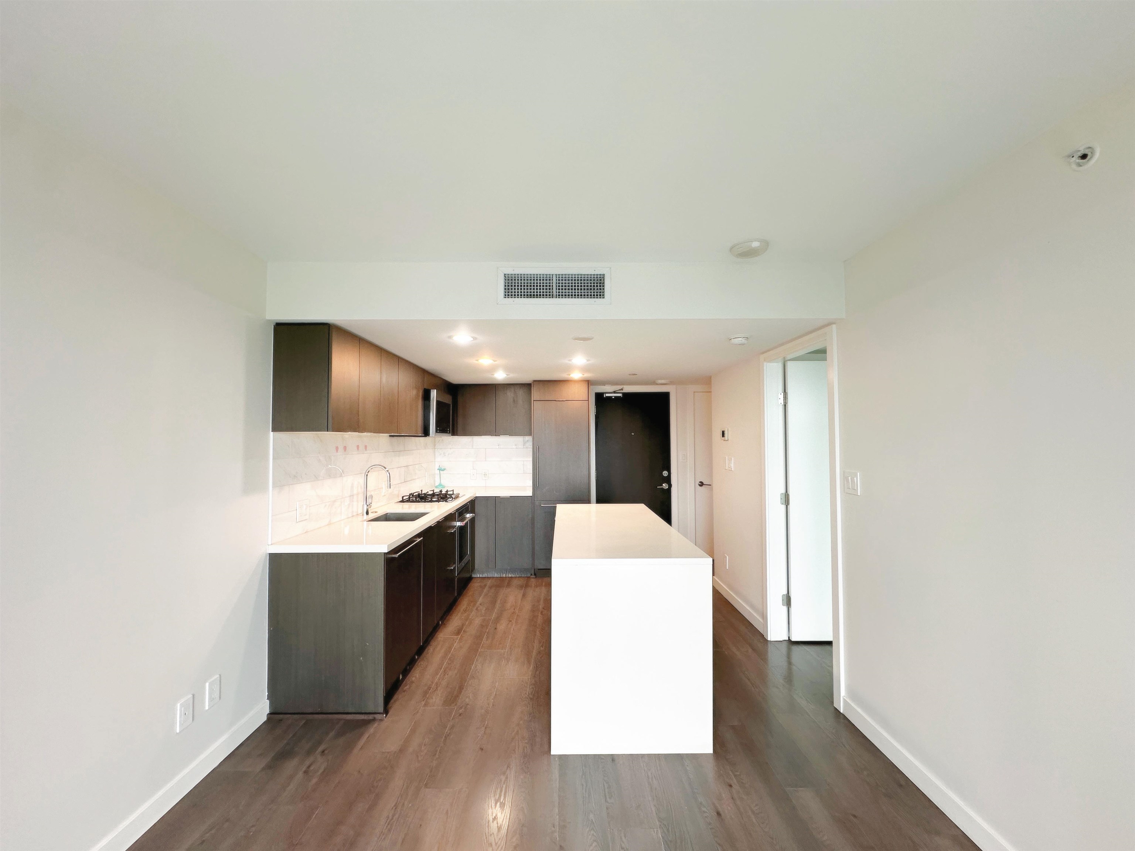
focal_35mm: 14
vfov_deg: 85.7
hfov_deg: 102.1
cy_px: 426
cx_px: 568
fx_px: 459
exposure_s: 1/120
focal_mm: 2.22
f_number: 2.2
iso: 160
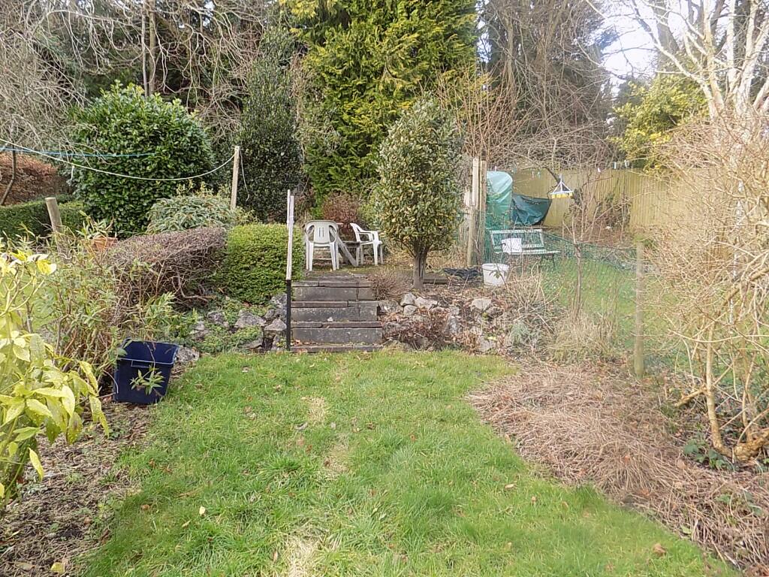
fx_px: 511
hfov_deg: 73.9
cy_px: 288
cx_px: 384
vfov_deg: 58.9
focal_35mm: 23
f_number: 3.1
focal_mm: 4
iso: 80
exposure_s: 1/60
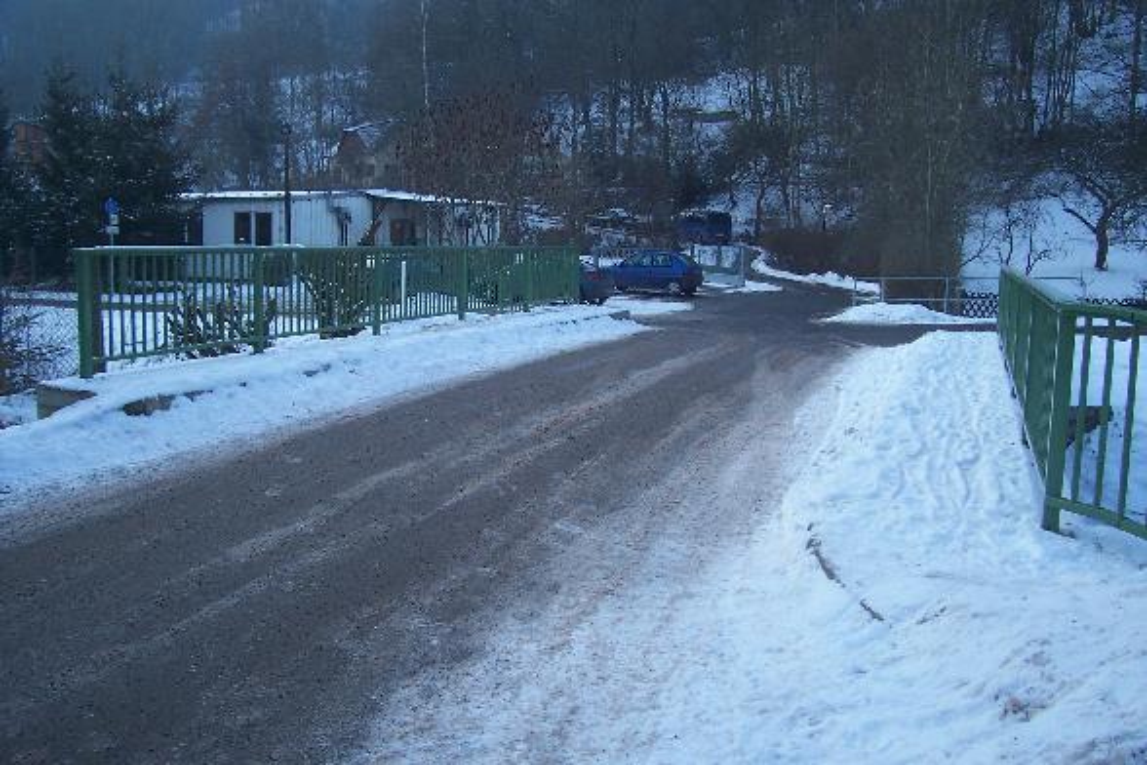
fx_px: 1083
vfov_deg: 38.9
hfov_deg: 55.8
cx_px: 574
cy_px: 382
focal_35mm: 34
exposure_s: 1/350
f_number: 2.7
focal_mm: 5.6
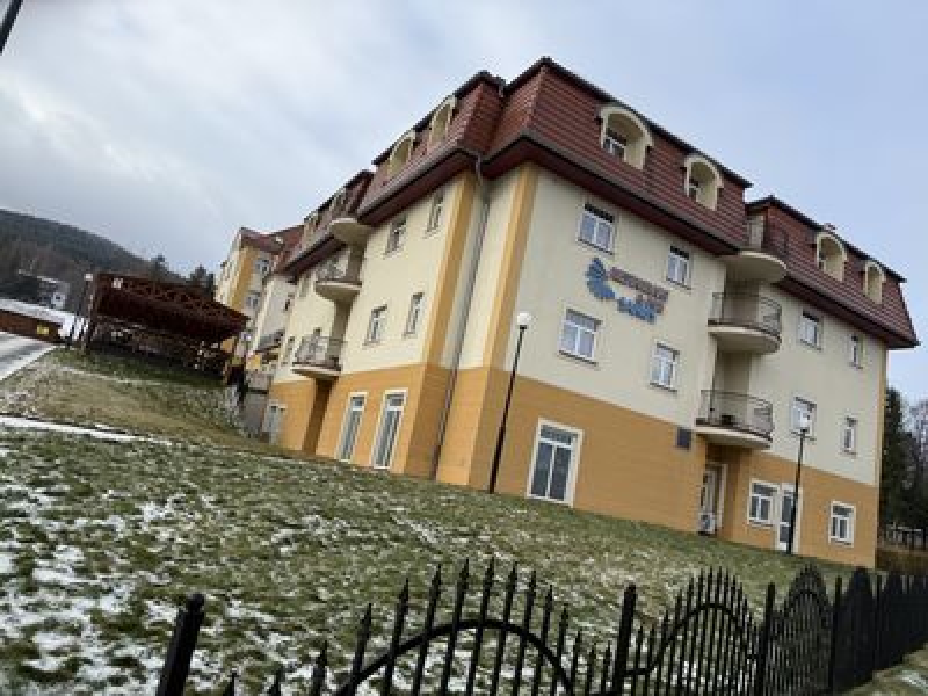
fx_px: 643
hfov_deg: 71.6
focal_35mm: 24
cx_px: 464
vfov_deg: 56.8
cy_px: 348
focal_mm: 6.76
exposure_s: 1/1689
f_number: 1.78
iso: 80
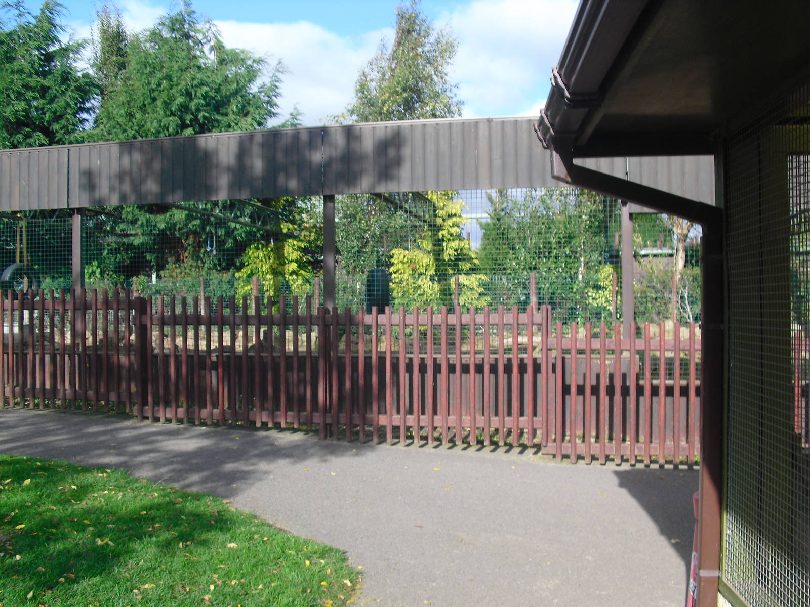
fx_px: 842
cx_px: 405
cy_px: 304
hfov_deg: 51.4
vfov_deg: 39.7
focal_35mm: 36
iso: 100
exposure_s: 1/100
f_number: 7.8
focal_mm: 6.3
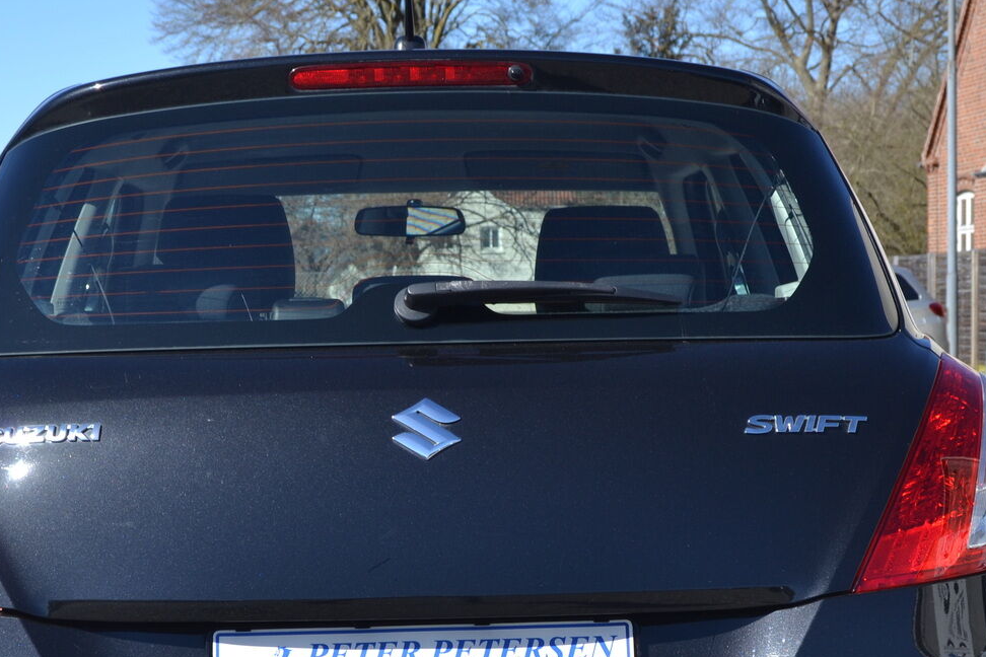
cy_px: 565
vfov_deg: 16.3
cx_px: 431
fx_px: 2273
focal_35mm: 83
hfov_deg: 24.5
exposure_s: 1/250
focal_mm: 28
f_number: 8
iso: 100
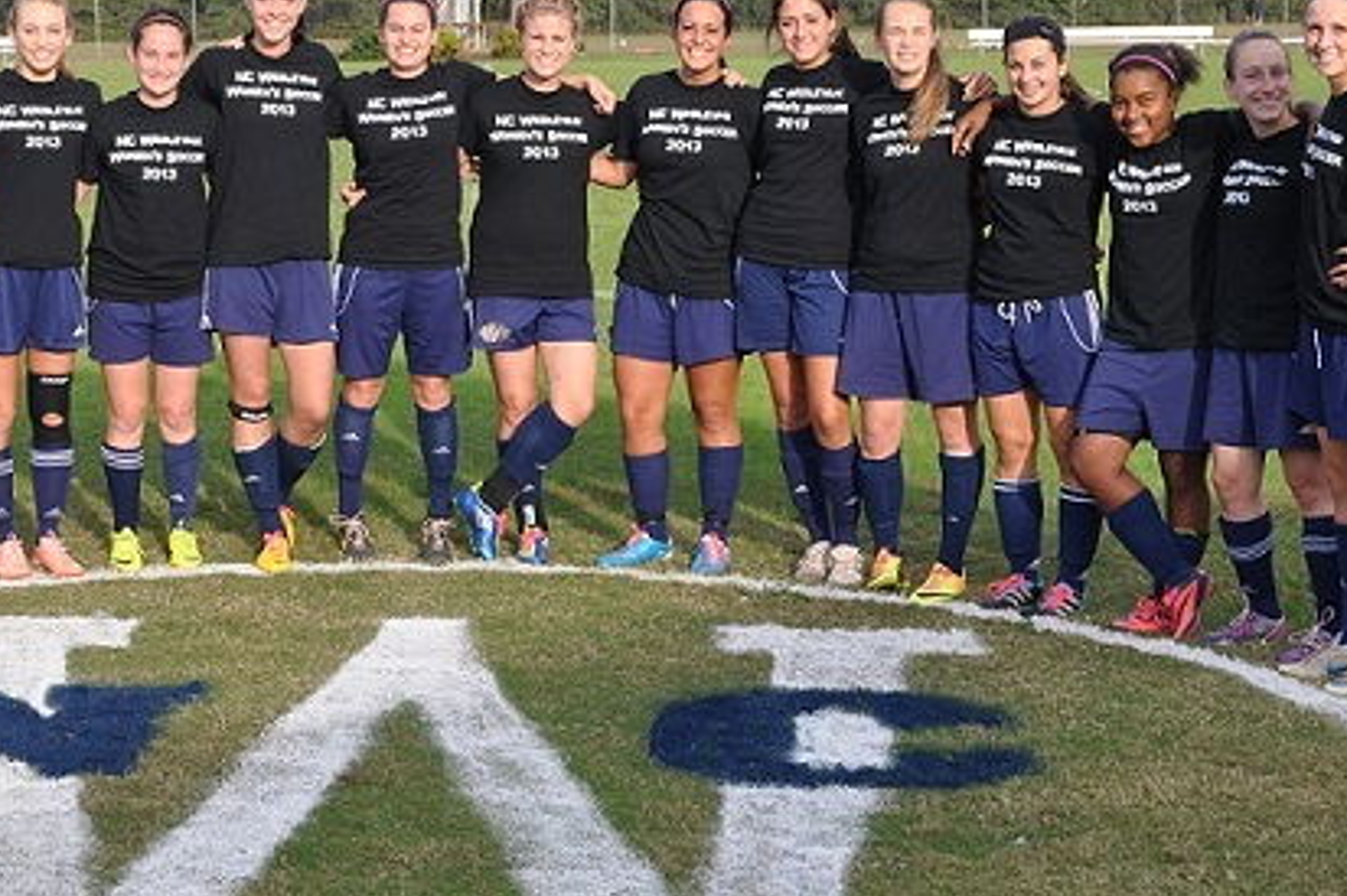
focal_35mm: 89
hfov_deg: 22.7
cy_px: 349
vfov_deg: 15.3
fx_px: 3329
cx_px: 352
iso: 200
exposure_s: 1/100
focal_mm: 34
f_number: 10
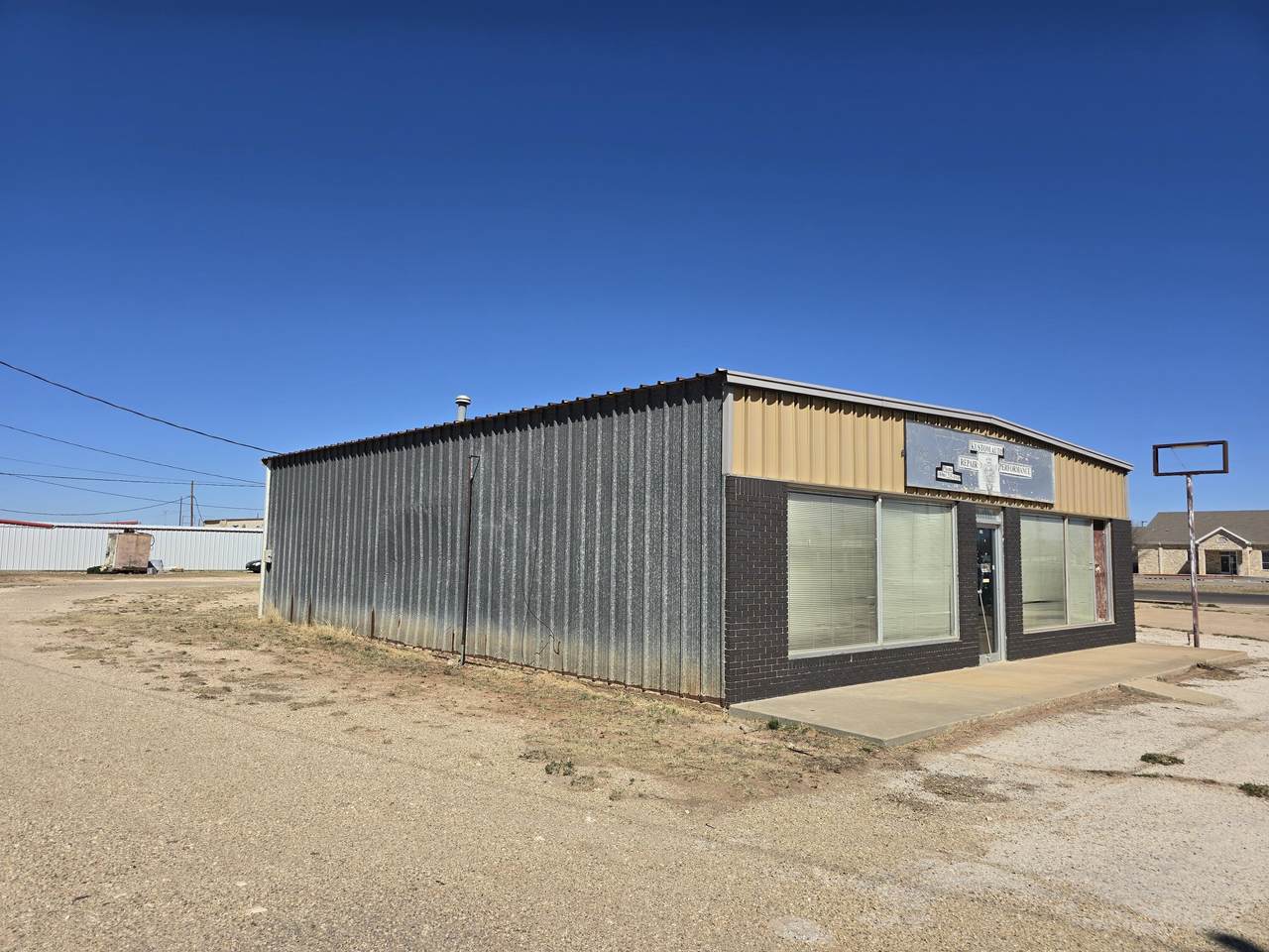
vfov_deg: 58.9
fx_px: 843
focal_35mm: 23
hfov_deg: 73.9
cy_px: 476
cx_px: 634
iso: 12
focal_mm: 6.3
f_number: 1.7
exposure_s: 1/1339
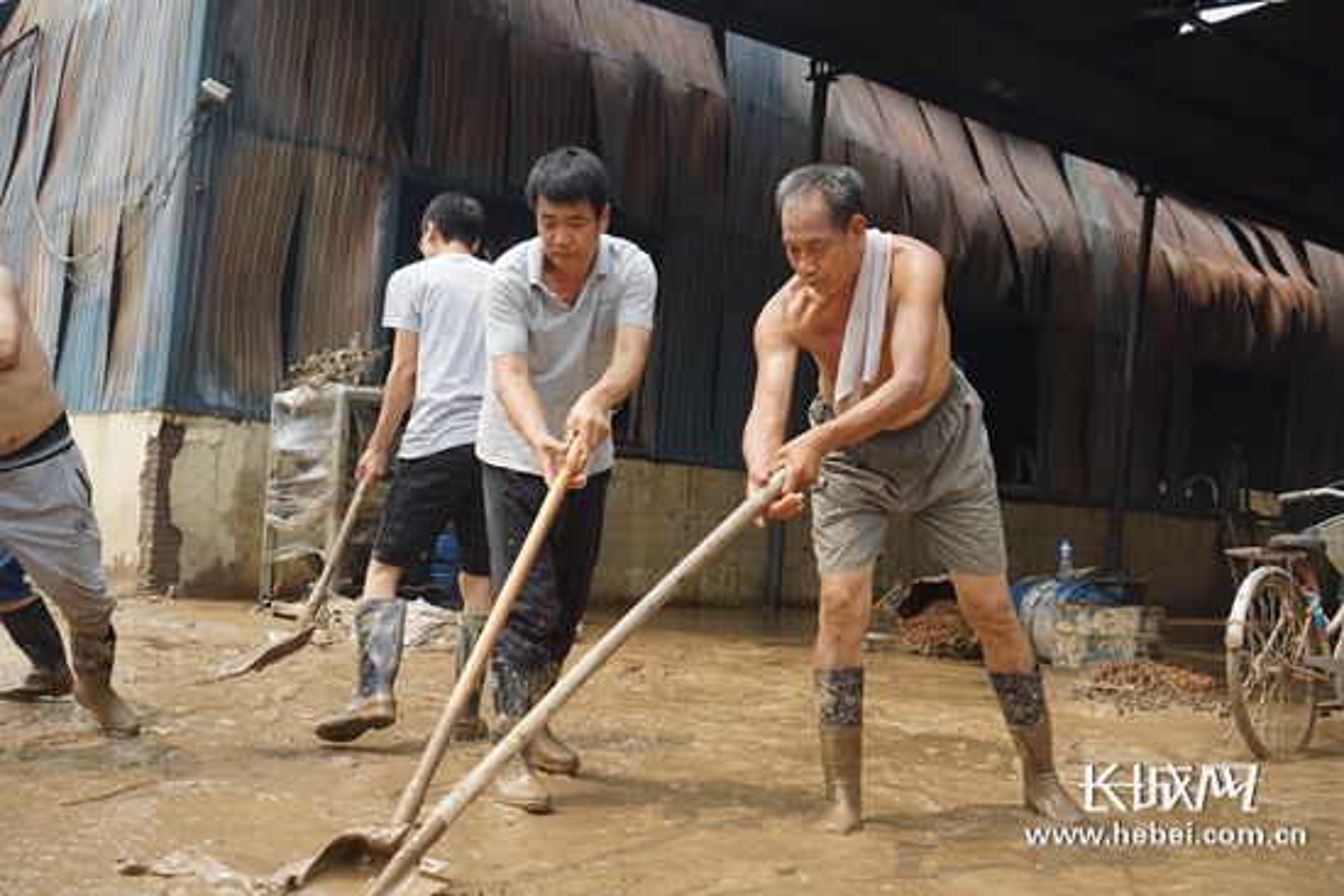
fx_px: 1606
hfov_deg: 45.4
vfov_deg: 31.2
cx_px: 672
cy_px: 448
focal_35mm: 43
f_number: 6.3
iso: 100
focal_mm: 43
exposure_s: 1/200
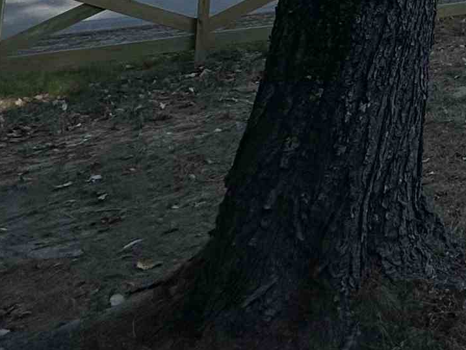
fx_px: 808
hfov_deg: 23.6
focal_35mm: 60
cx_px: 745
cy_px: -262
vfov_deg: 19.2
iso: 40
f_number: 2.2
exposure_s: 1/690
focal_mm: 2.22
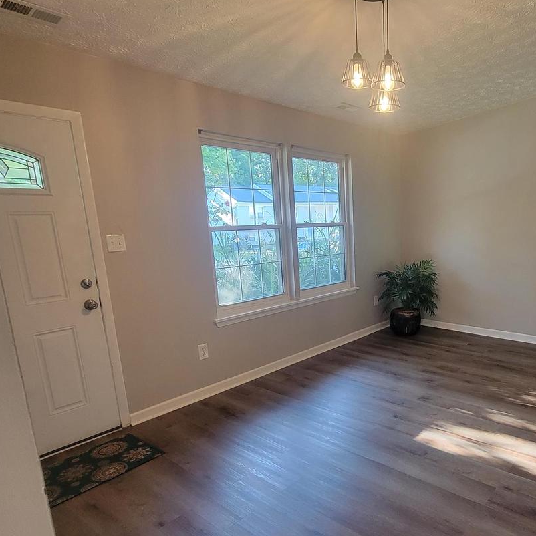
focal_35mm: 22
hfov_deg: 67.2
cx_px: 368
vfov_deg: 69.3
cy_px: 302
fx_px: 385
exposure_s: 1/60
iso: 250
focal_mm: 2.2
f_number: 2.2
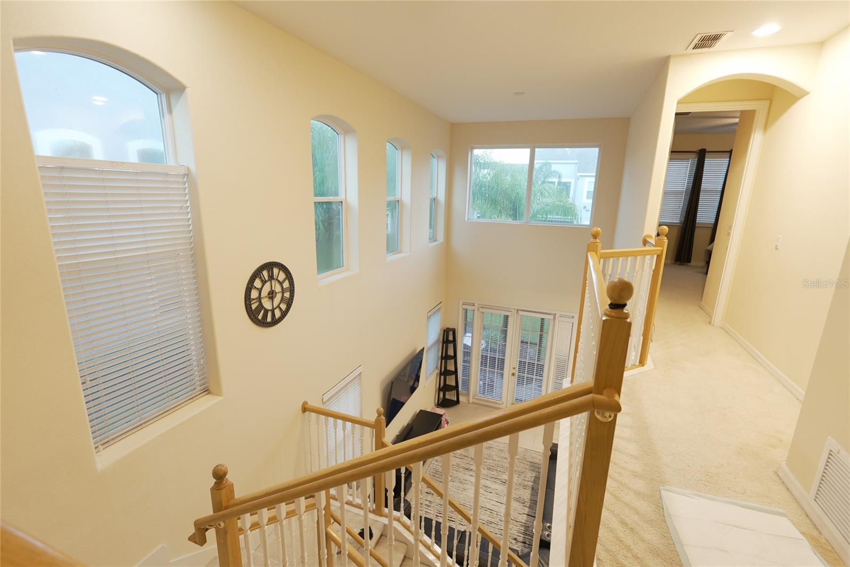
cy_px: 284
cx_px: 425
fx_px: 378
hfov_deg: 96.7
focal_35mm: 16
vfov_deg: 73.8
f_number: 1.8
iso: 250
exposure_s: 1/30
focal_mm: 11
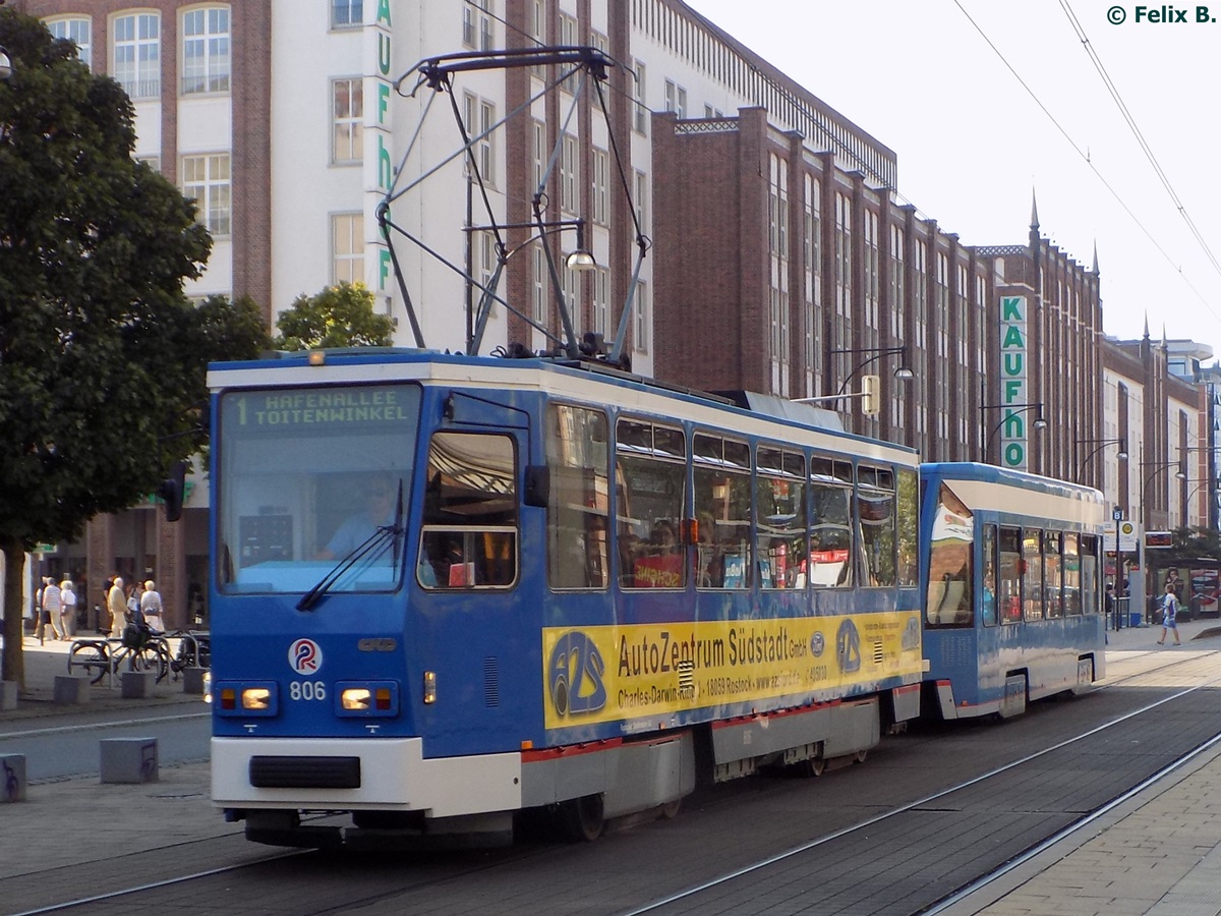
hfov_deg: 41.2
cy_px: 458
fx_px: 1623
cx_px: 610
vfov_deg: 31.5
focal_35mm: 46
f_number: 3.7
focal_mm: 8.1
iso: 80
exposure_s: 1/320
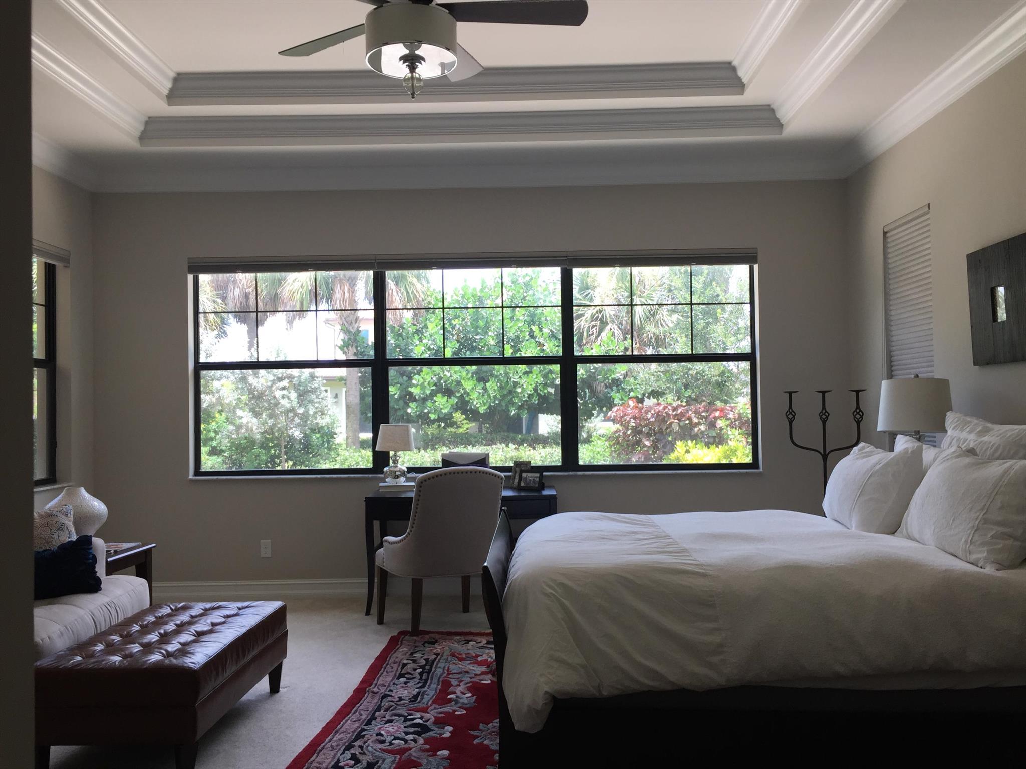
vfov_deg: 48.2
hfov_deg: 61.7
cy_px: 384
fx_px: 860
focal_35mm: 29
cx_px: 513
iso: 40
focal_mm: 4.15
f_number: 2.2
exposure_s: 1/120
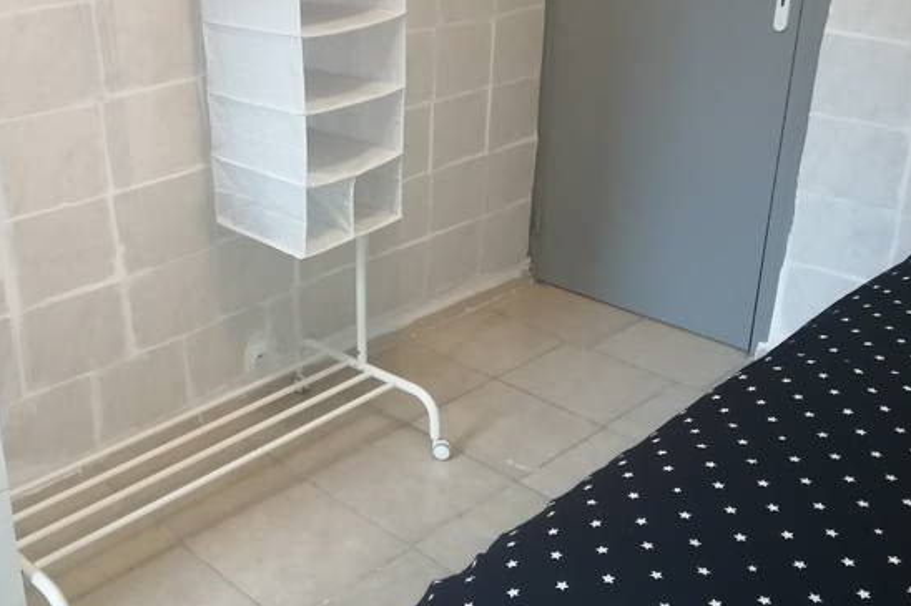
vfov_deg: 34.1
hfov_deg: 49.0
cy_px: 262
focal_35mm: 39
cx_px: 334
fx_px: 987
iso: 320
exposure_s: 1/33.3
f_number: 1.8
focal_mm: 3.6
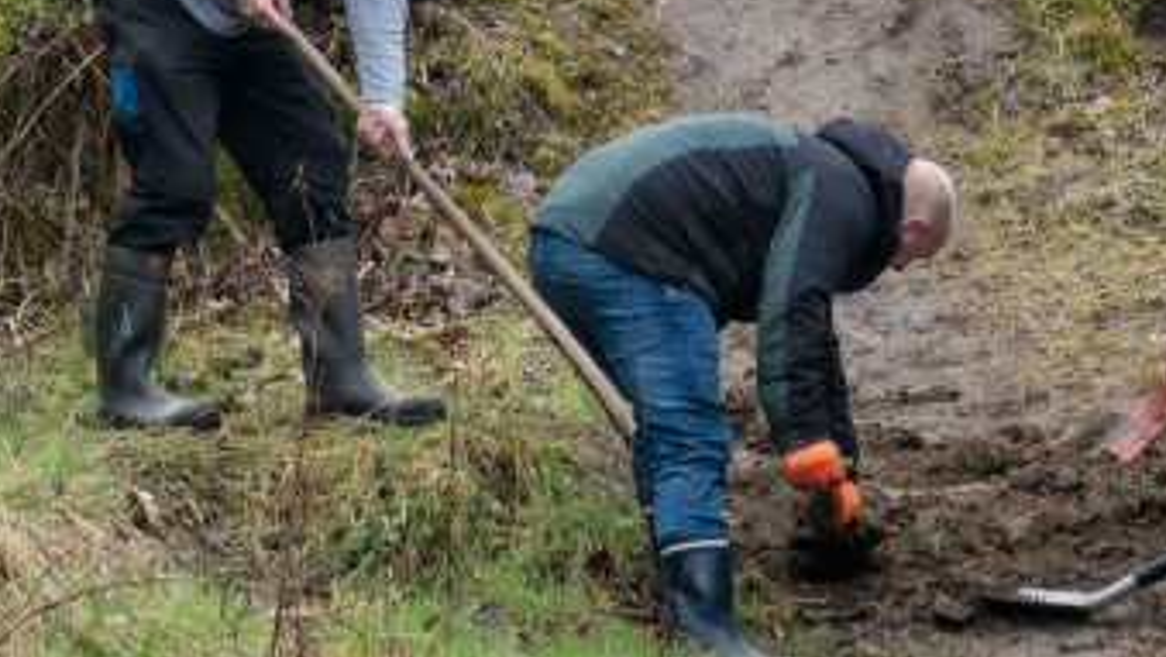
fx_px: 19115
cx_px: 922
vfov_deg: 2.0
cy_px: -119
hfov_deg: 3.5
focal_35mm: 618
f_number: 4.5
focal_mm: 72
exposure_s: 1/400
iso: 500
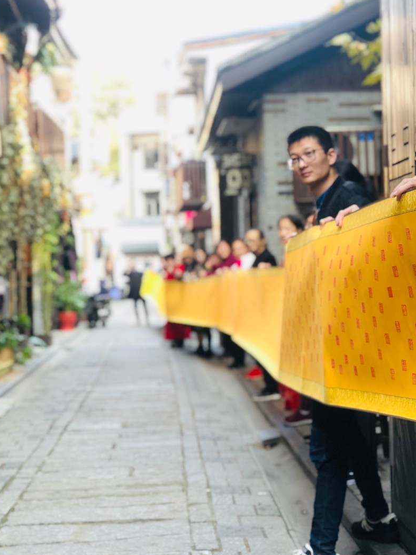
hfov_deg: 16.8
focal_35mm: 87
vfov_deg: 22.5
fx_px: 1394
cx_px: 350
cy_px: 245
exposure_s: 1/30
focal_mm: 6.6
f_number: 2.8
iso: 25
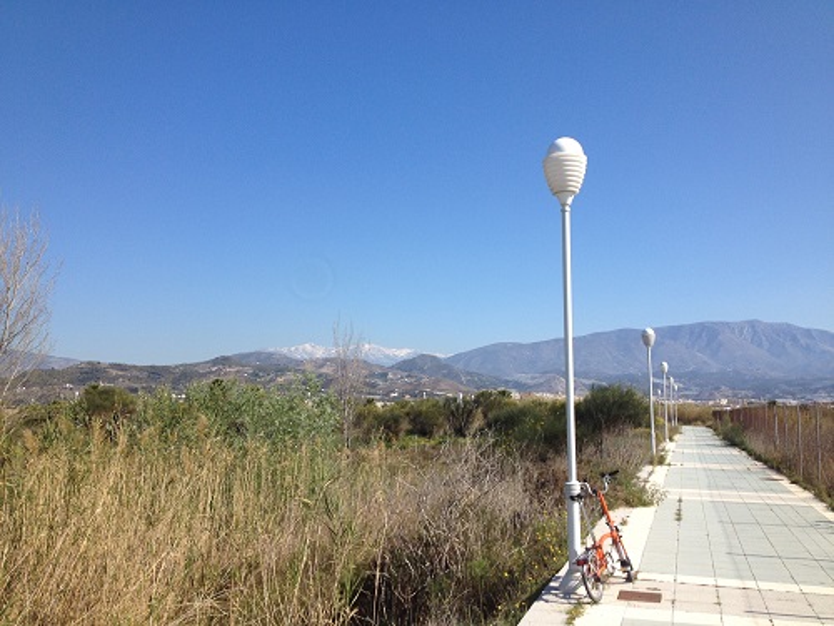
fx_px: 843
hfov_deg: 52.6
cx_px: 417
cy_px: 313
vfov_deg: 40.7
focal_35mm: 35
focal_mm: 4.28
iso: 50
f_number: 2.4
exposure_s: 1/2045
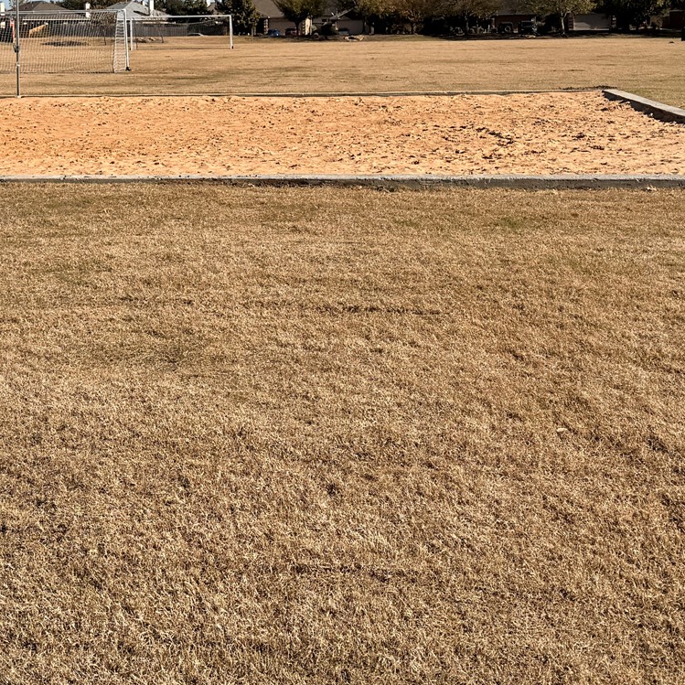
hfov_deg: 29.2
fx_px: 1299
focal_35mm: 58
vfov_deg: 28.9
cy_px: 141
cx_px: 189
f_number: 1.78
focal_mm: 6.76
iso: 80
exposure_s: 1/7353
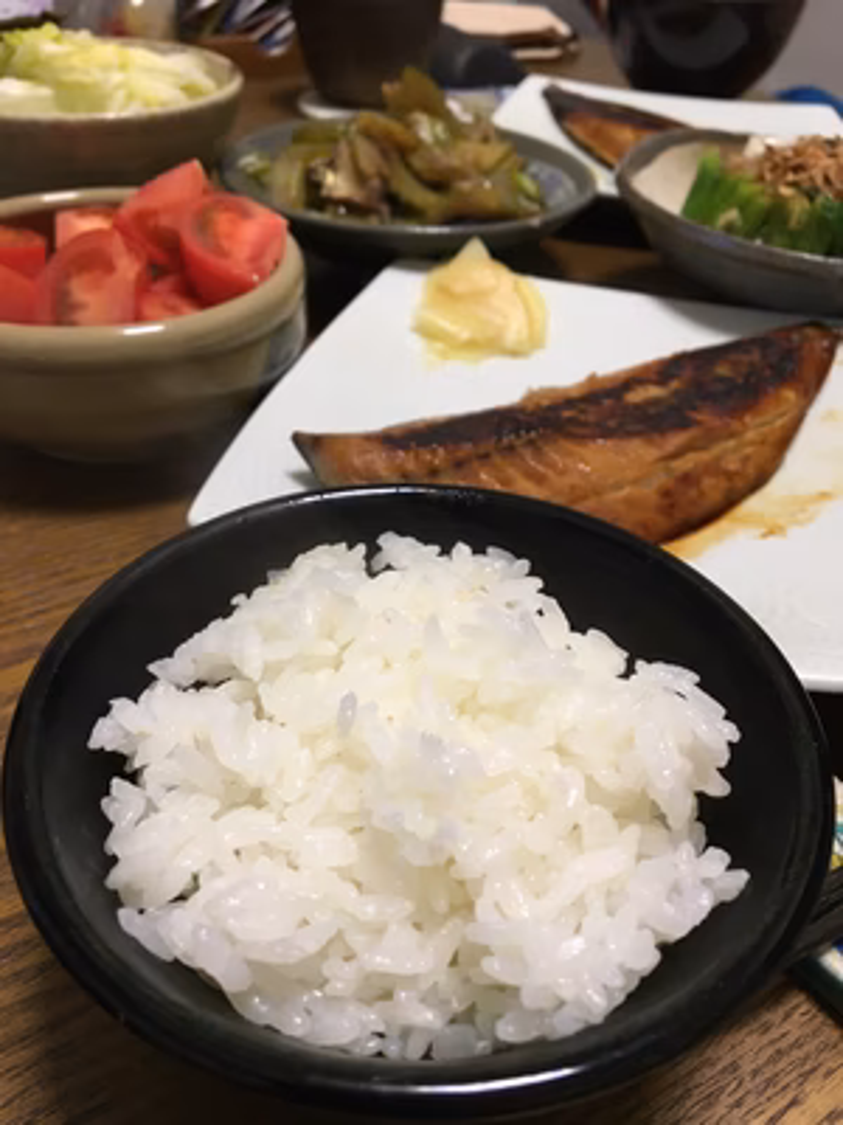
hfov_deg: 48.2
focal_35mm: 29
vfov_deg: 61.7
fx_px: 942
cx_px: 422
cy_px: 562
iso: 50
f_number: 2.2
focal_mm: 4.15
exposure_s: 1/30
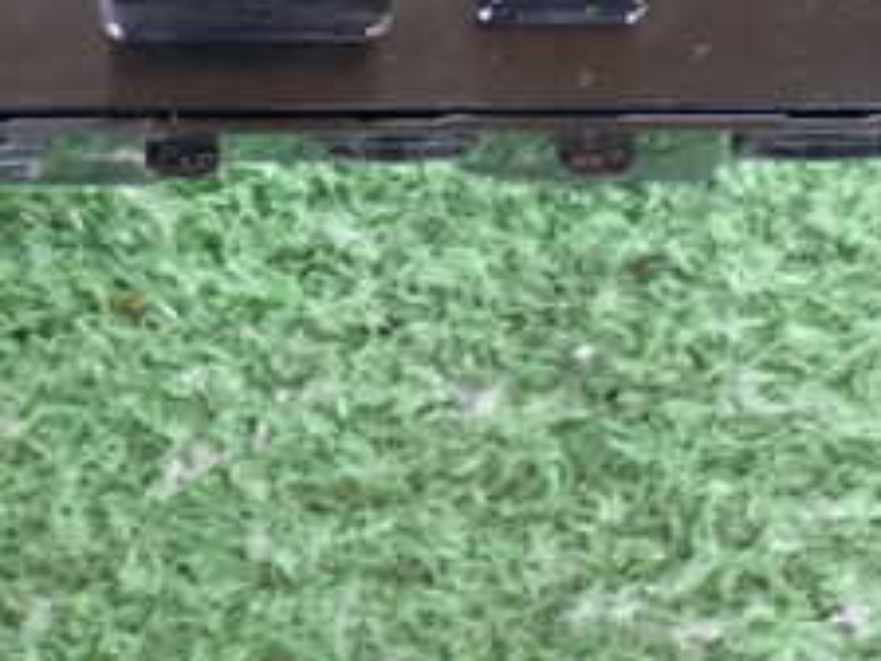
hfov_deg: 19.0
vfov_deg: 14.1
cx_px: 130
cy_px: -98
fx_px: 2596
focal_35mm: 102
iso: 800
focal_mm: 6.83
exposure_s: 1/25
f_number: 2.7
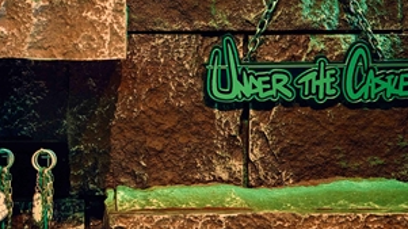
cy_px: 47
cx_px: 81
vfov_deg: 11.9
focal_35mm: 101
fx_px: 1092
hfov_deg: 20.9
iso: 1000
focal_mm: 40
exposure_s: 1/125
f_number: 2.8
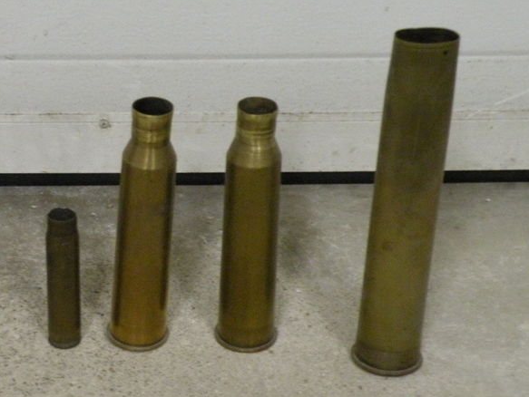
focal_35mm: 96
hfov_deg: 20.2
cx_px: 119
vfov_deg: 15.4
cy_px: 252
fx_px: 1468
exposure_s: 1/8
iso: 442
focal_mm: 9.8
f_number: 3.5
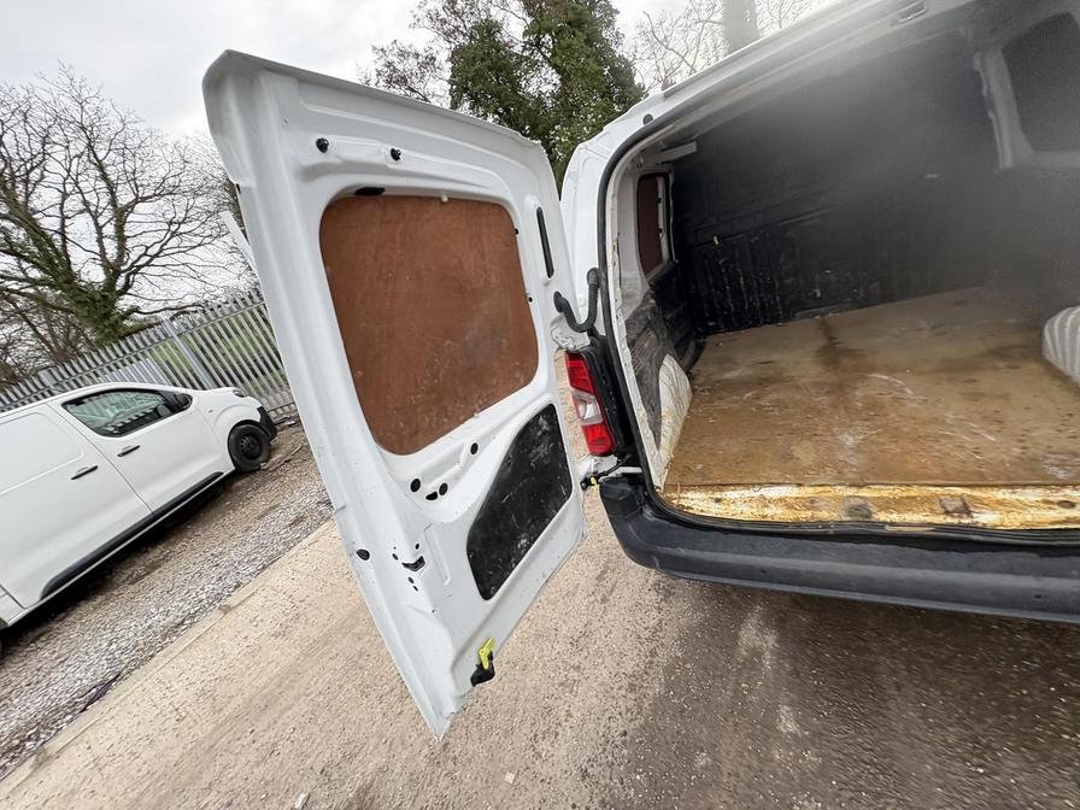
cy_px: 405
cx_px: 540
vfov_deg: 85.7
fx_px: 437
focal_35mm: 14
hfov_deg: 102.1
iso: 64
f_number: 2.2
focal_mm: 2.22
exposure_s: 1/164
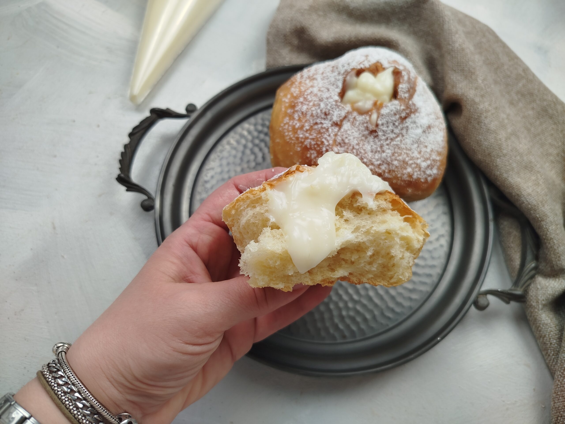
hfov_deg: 71.6
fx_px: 392
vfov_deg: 56.8
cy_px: 212
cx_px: 282
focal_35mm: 24
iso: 50
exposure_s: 1/50
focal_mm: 5.31
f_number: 1.7
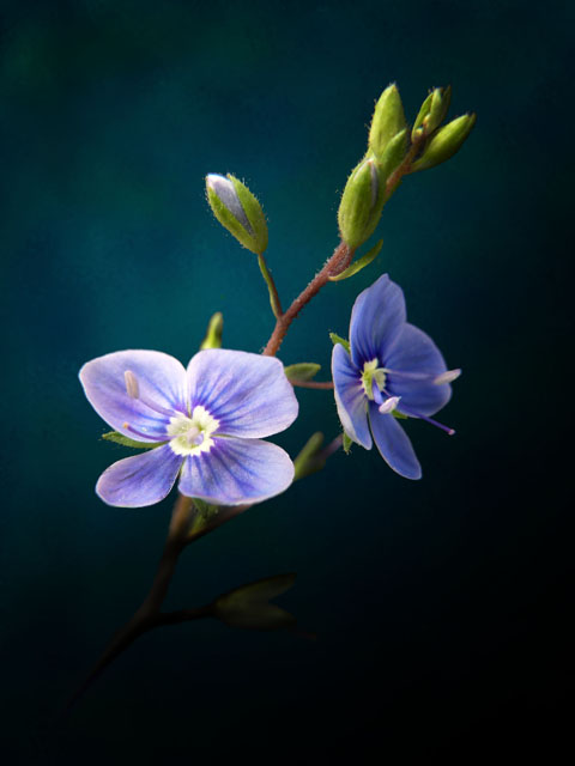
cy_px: 383
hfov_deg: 54.9
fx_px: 554
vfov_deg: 69.4
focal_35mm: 25
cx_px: 288
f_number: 2.8
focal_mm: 4.5
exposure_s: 1/80
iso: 80
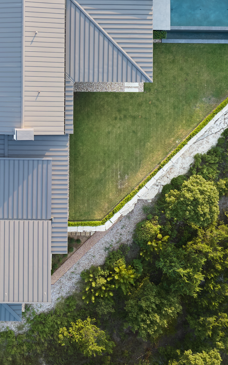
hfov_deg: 20.6
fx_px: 597
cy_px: 84
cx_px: -22
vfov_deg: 33.2
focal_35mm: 60
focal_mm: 12.29
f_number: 2.8
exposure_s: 1/120
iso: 100
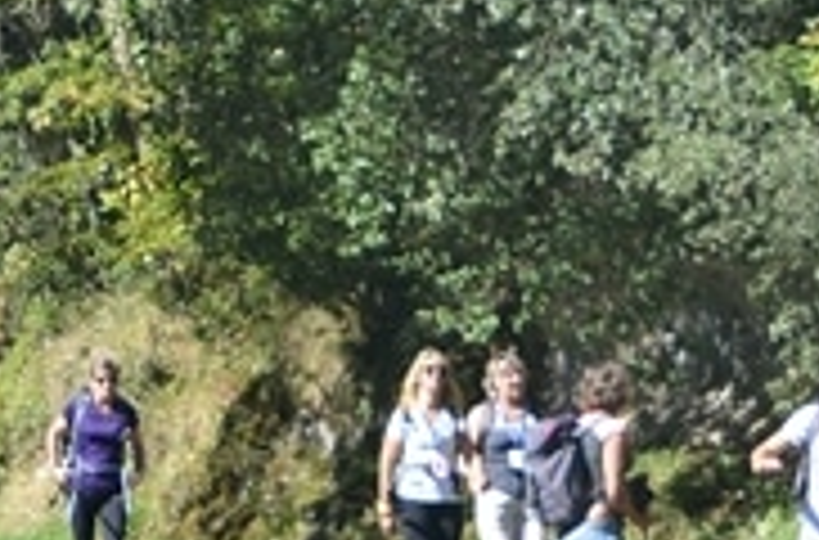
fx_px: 10474
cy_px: 22
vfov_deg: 3.0
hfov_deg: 4.5
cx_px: 68
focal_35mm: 462
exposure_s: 1/500
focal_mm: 70
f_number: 5.6
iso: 250
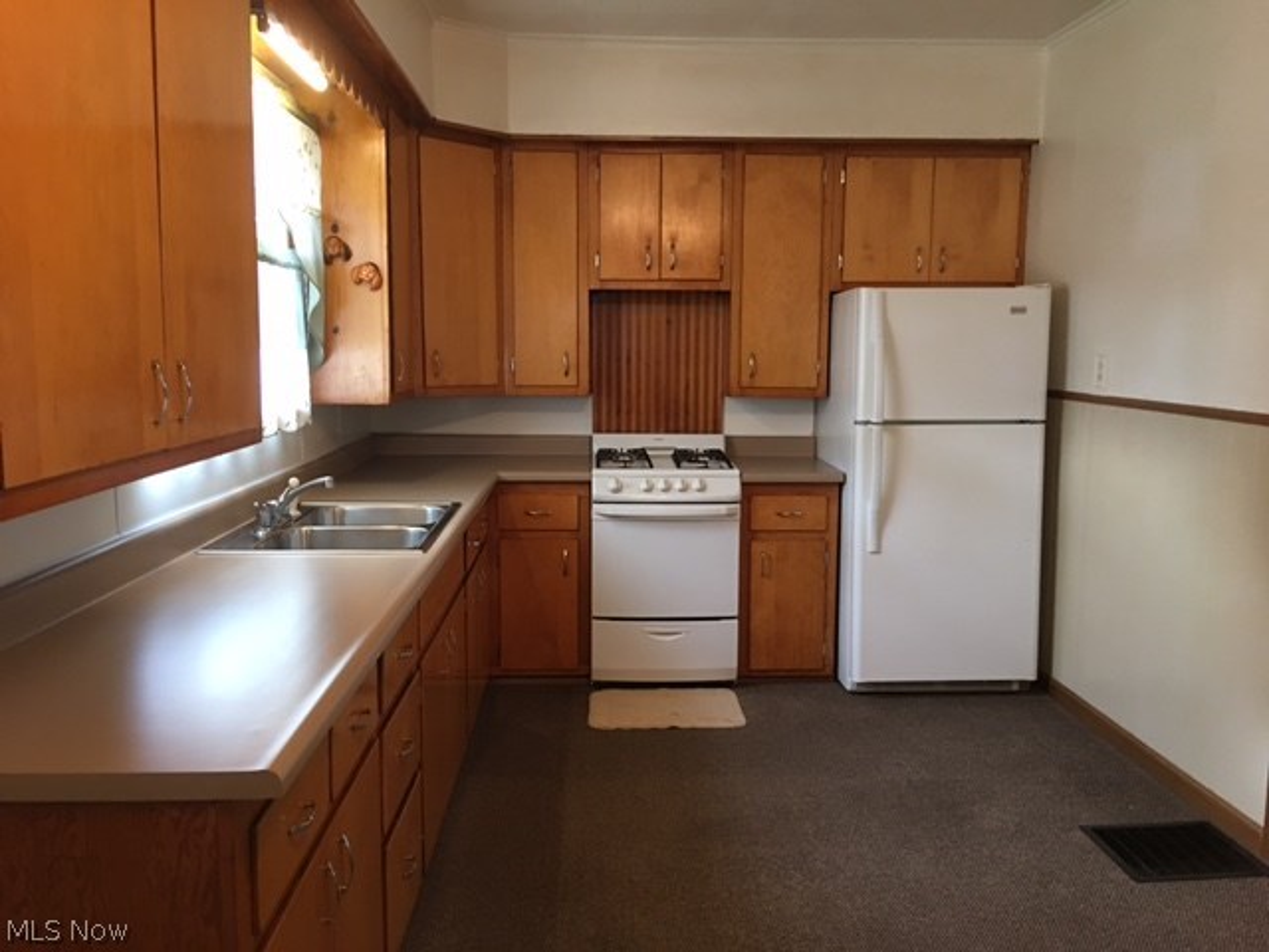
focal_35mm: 29
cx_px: 634
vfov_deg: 48.2
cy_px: 476
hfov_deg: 61.7
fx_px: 1063
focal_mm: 4.15
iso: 80
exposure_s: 1/15
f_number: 2.2
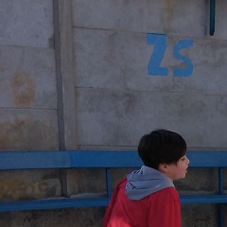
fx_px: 757
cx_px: 341
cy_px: 336
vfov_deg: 15.7
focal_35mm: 102
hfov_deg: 15.7
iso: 100
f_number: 1.8
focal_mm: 3.6
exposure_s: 1/566
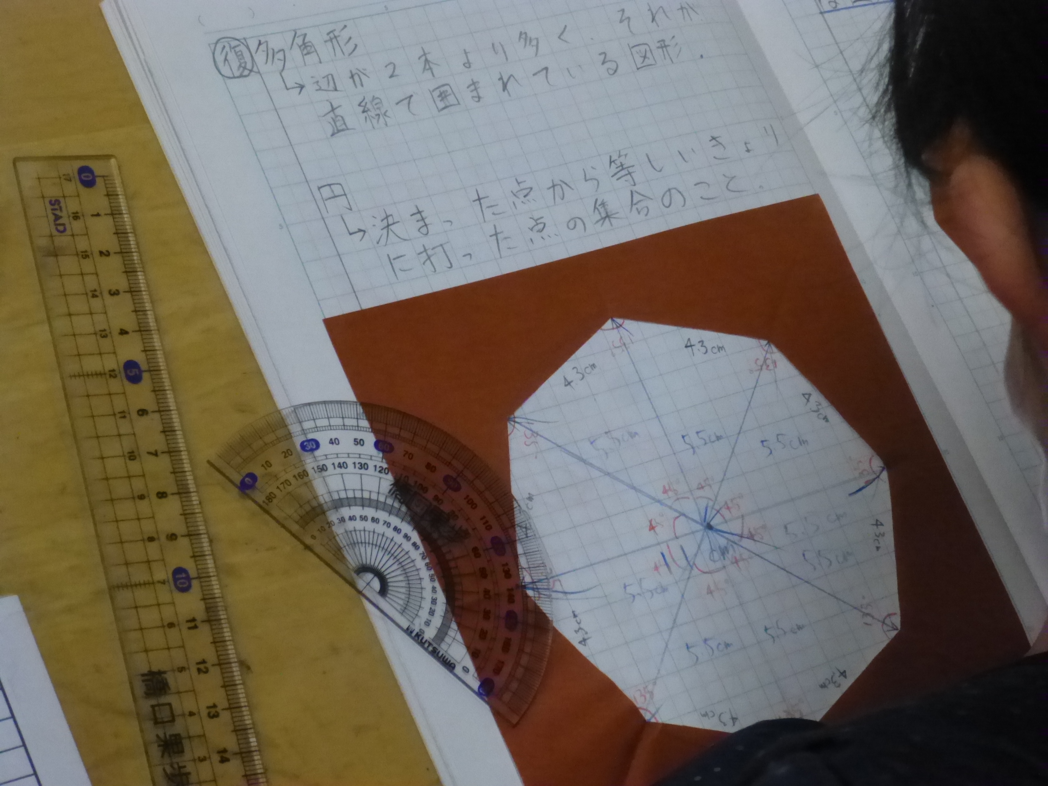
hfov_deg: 24.4
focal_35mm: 80
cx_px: 524
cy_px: 393
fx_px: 2422
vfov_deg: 18.4
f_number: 4.9
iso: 1600
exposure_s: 1/200
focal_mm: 14.2
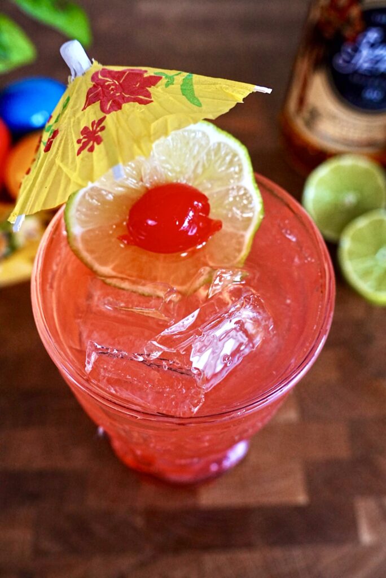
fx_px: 513
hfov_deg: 41.2
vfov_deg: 58.8
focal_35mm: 32
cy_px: 289
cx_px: 193
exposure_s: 1/100
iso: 800
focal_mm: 21.3
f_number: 5.6
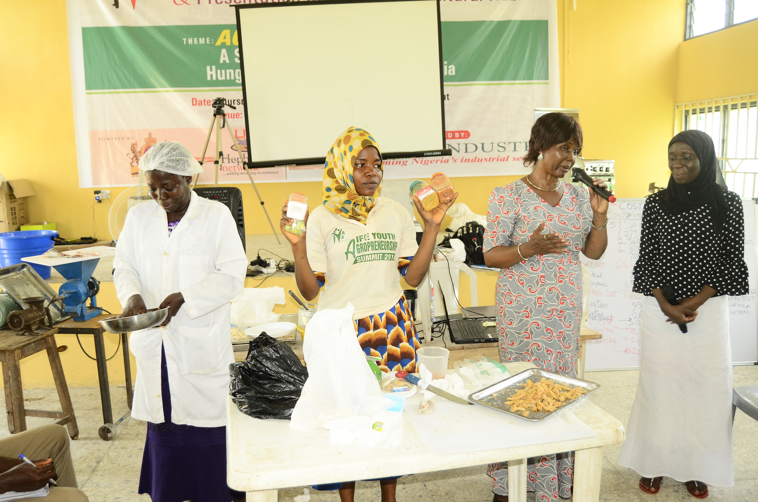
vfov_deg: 43.4
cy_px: 251
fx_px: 630
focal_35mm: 30
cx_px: 379
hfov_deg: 62.0
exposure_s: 1/80
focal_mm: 20
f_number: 3.5
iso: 500
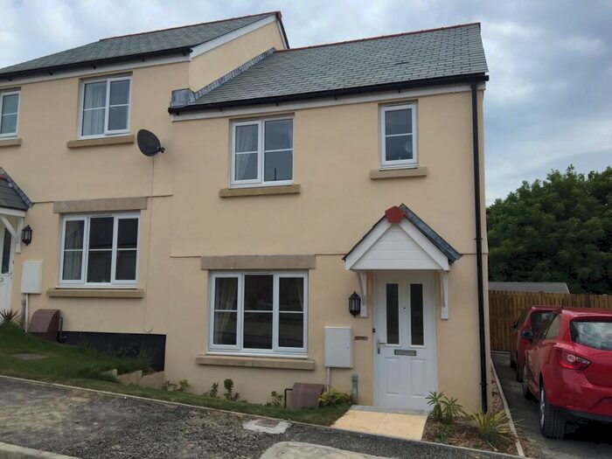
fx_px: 513
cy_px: 230
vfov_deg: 48.2
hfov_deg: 61.7
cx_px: 306
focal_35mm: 29
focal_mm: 4.15
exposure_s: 1/2198
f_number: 2.2
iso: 32
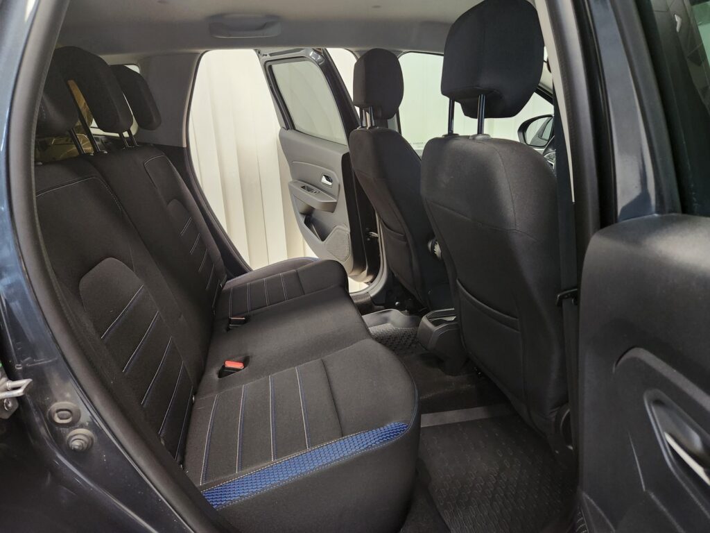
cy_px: 266
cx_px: 355
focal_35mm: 23
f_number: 1.8
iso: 640
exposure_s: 1/100
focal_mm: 5.4
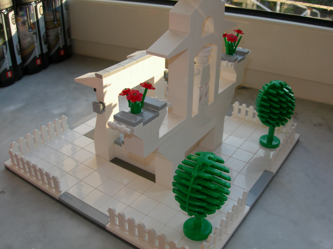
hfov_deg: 49.0
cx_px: 166
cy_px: 124
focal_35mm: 38
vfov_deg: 37.7
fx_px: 366
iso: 50
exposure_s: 1/68.4
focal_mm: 7.8
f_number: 4.8
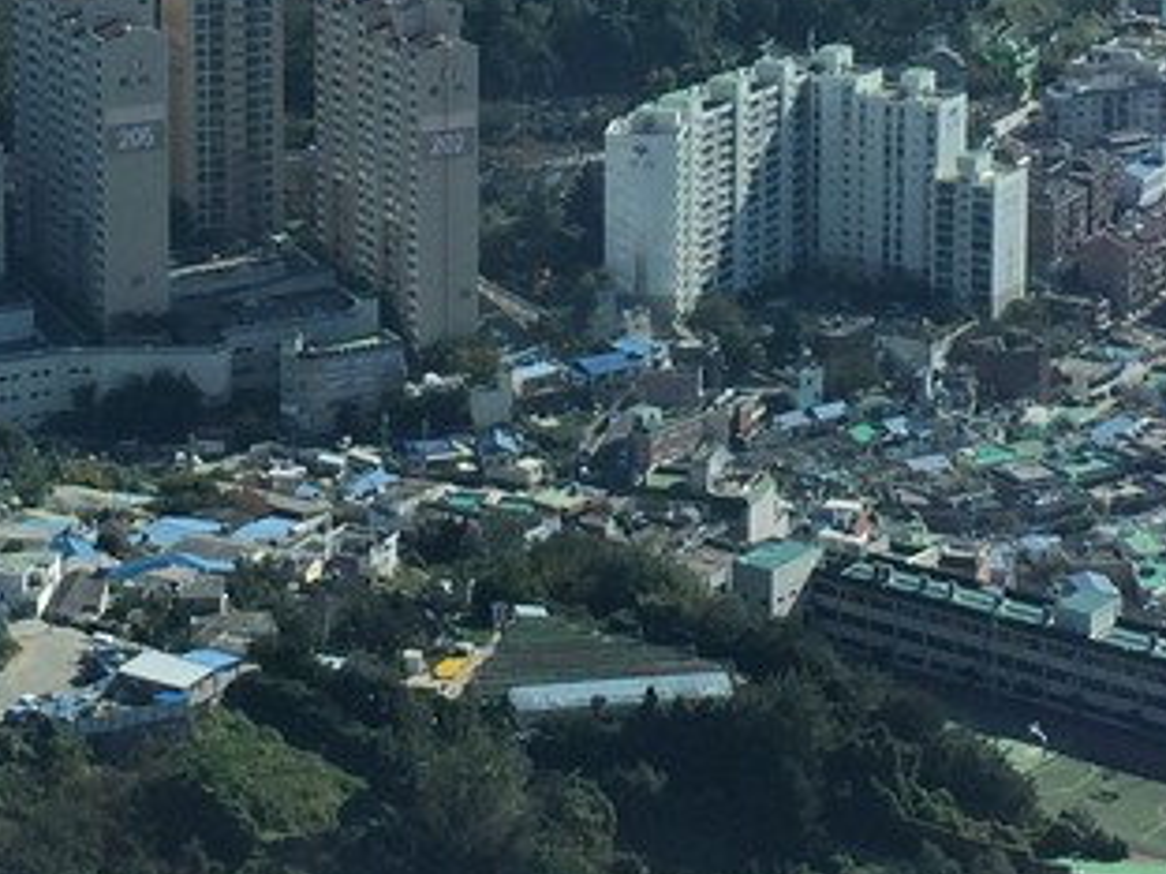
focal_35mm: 123
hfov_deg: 16.0
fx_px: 4143
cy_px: -235
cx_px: 501
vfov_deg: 11.7
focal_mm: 4.12
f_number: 2.2
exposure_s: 1/1325
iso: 32
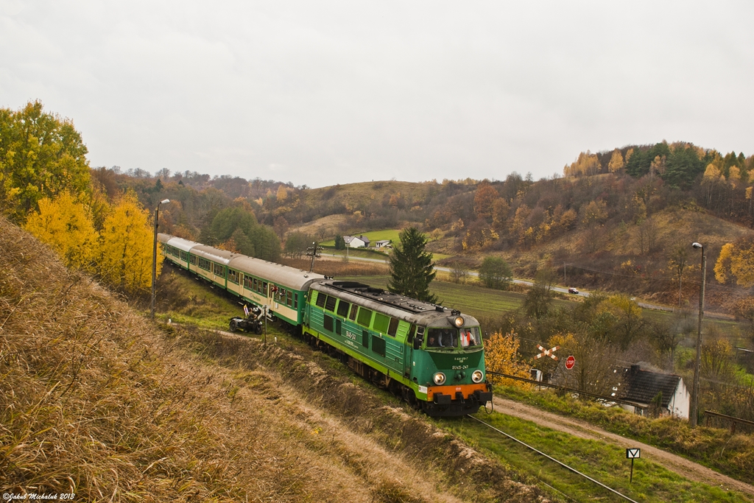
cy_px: 252
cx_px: 377
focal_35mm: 36
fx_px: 754
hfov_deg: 53.1
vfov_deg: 36.9
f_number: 4.5
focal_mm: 24
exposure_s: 1/250
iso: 100
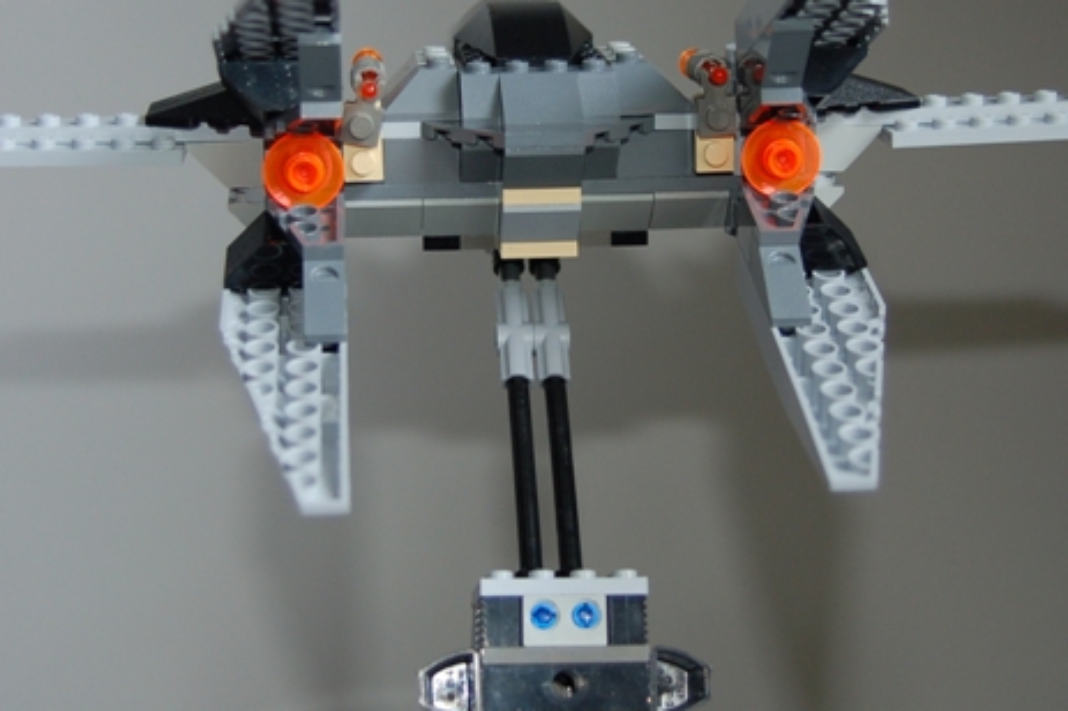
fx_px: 2312
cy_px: 180
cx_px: 556
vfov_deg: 17.4
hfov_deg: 26.0
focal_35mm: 78
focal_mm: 32
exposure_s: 1/60
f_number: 3.8
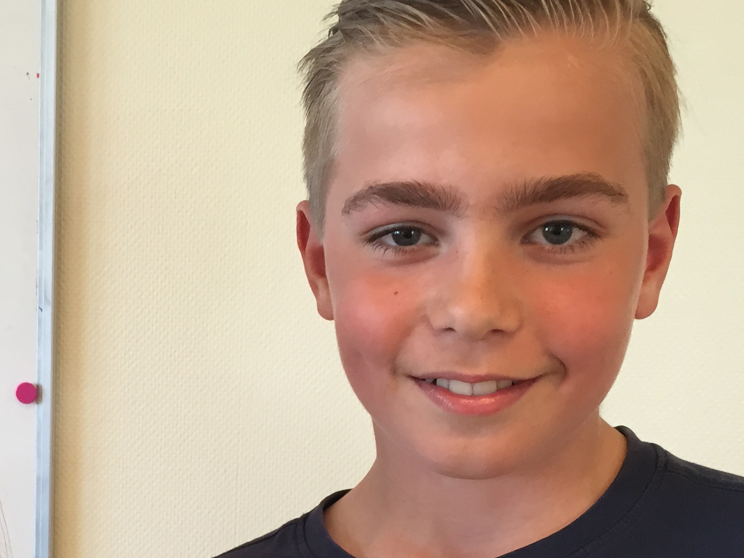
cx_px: 123
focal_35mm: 63
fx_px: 1354
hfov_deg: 29.8
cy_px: 498
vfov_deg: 22.7
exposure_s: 1/30
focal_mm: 4.15
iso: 64
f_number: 2.2
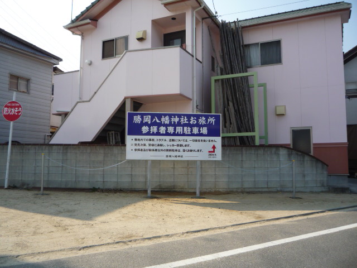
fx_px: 309
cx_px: 178
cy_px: 134
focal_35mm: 30
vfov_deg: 46.8
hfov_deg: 60.0
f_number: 4.5
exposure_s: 1/400
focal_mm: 5.2
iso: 100
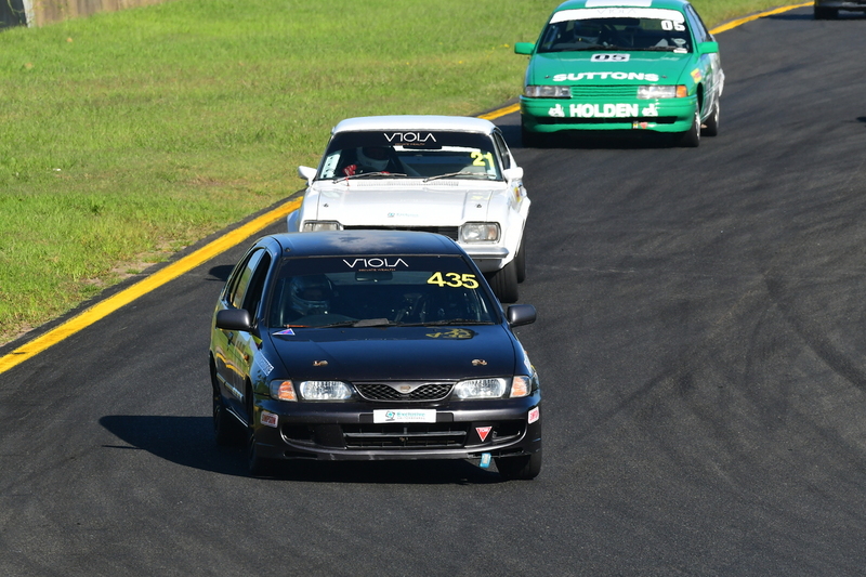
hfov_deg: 4.3
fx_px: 11544
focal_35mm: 480
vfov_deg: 2.9
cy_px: 288
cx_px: 433
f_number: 11
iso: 500
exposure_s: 1/640
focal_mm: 320
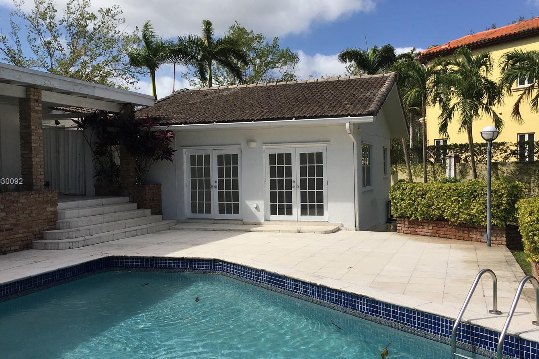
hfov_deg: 53.1
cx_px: 281
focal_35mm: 36
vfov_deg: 36.9
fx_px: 539
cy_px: 182
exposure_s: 1/2849
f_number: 2.2
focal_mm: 4.15
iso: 25
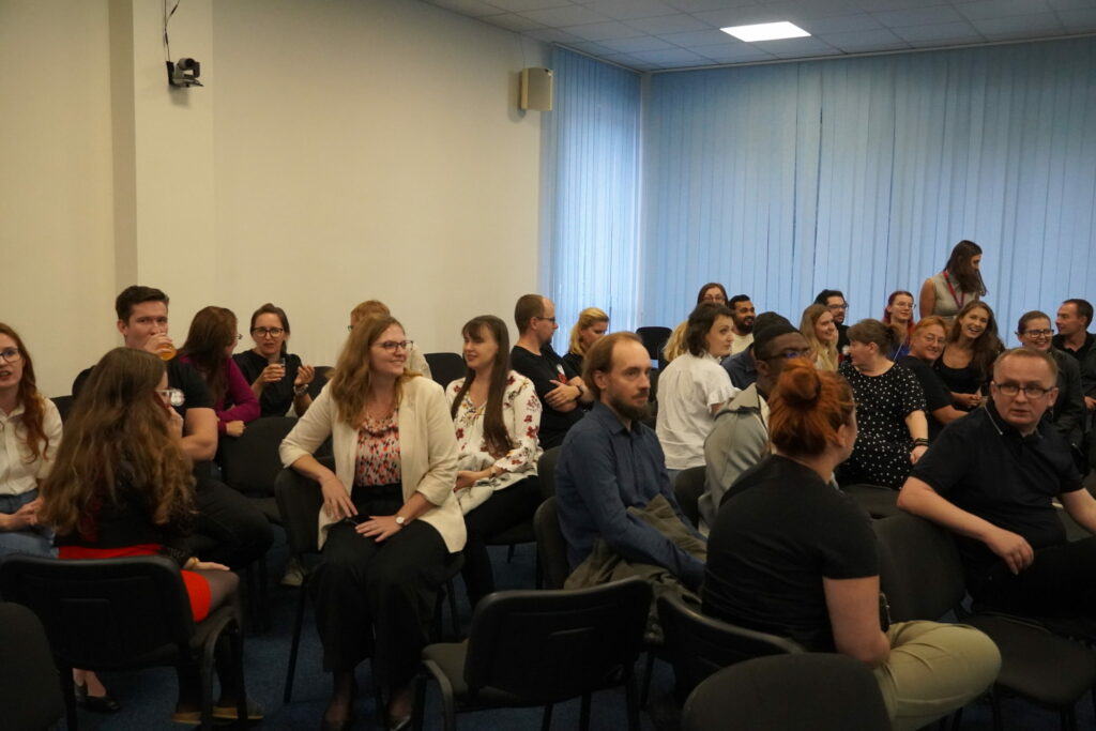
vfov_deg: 38.4
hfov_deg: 55.1
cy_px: 366
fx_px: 1050
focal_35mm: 34
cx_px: 548
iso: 4000
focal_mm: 23
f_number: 4
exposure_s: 1/160
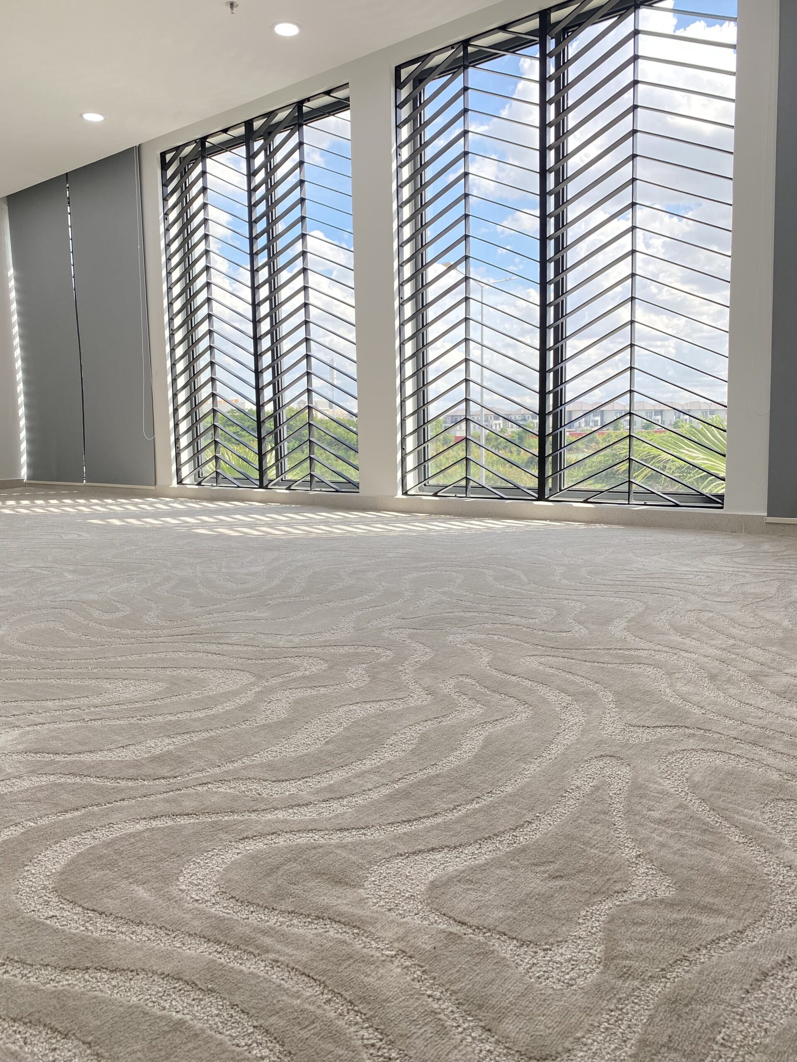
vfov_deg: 67.3
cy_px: 531
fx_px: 798
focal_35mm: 26
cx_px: 398
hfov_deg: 53.1
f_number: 1.8
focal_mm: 4.25
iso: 32
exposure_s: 1/226
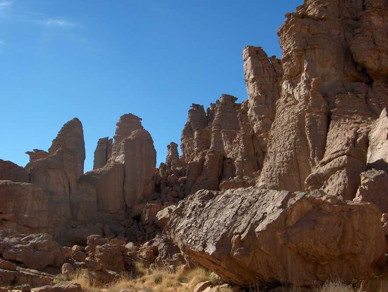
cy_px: 146
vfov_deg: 36.9
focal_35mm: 39
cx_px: 194
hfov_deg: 47.8
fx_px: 438
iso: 100
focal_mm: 8
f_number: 4.8
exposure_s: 1/348
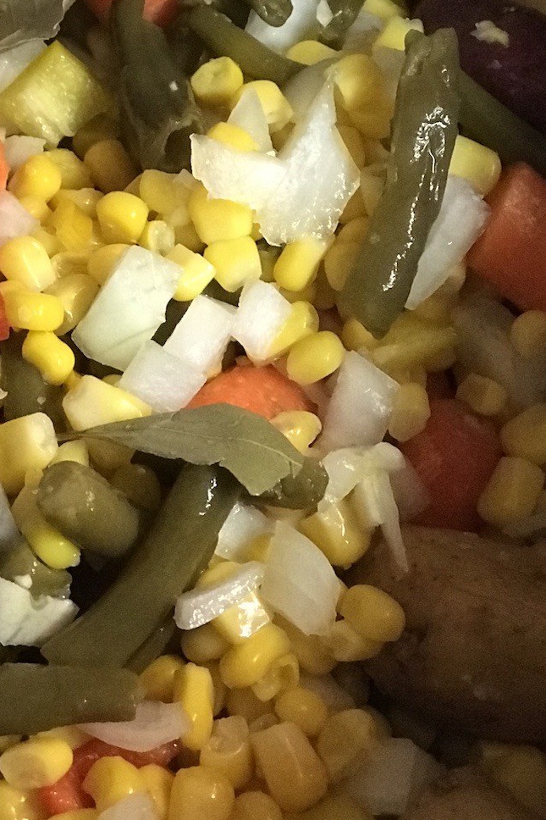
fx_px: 2230
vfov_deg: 20.7
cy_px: 275
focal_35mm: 98
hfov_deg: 13.8
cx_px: 51
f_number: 2.8
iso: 1000
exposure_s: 1/60
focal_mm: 6.6
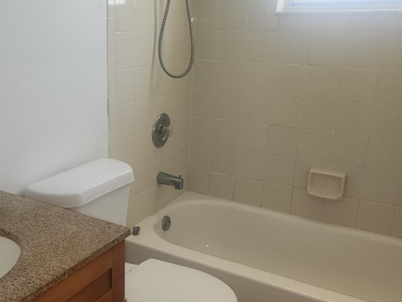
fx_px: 465
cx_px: 131
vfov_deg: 36.0
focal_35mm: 40
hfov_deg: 46.0
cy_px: 158
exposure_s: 1/60
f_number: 1.8
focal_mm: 5.4
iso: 50
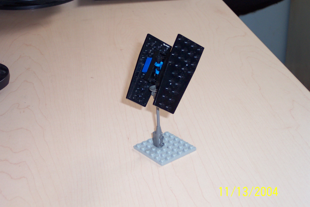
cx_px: 155
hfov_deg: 31.9
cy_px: 104
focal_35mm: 63
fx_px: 542
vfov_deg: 21.6
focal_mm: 13.3
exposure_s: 1/60
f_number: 3.4
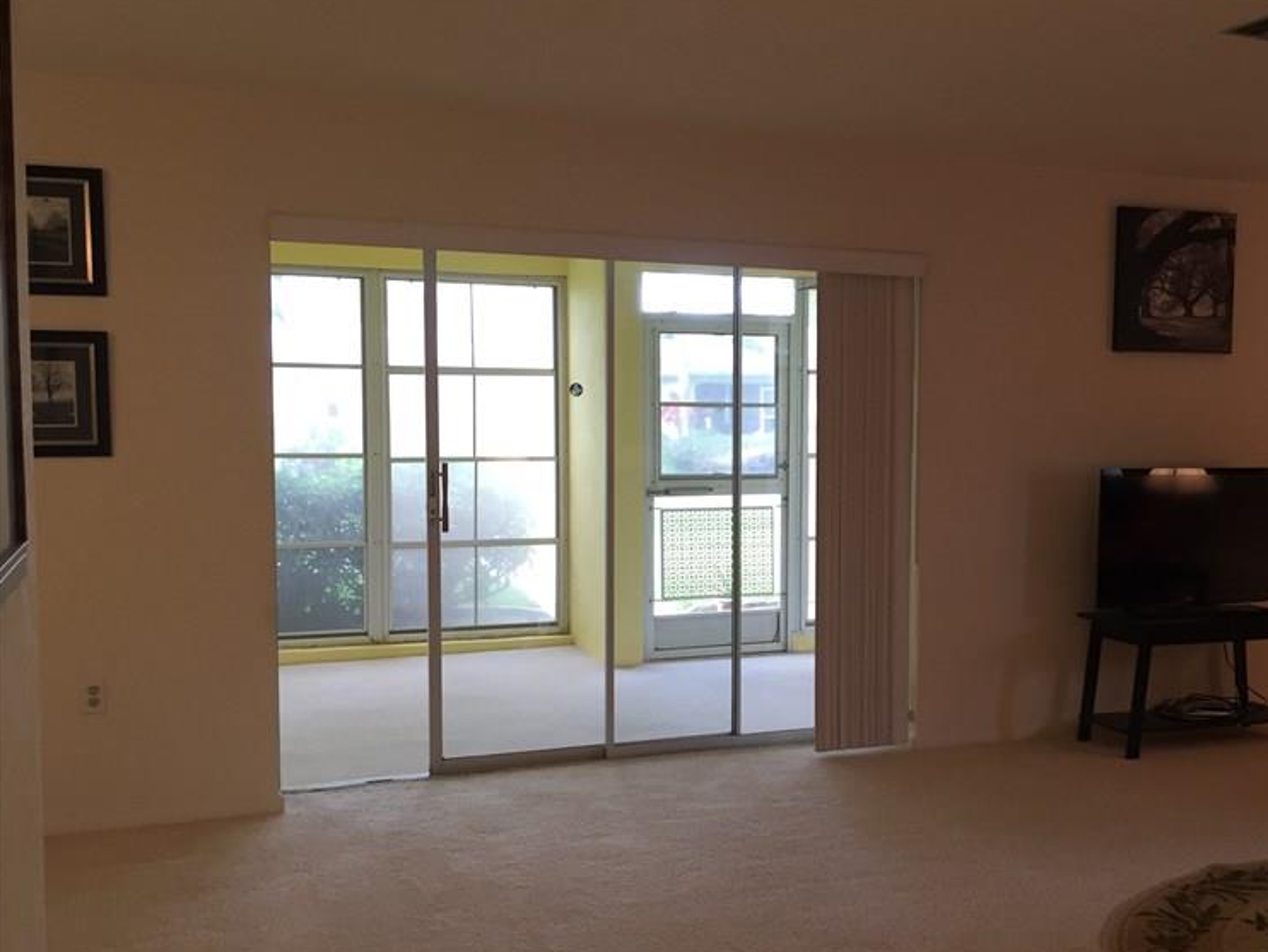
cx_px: 868
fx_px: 1466
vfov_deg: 35.9
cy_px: 521
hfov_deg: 45.9
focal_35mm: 40
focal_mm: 4.15
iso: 32
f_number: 2.2
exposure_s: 1/30
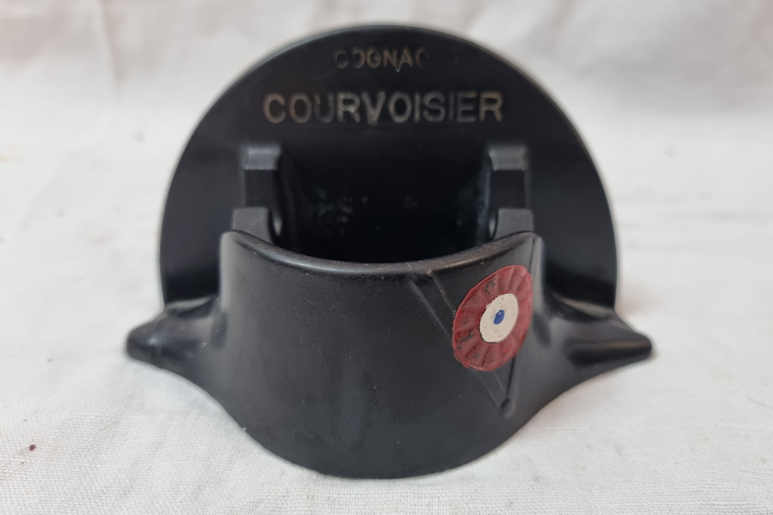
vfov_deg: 46.4
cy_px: 269
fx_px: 601
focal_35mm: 28
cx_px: 400
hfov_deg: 65.5
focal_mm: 5.4
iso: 200
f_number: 1.8
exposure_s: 1/50
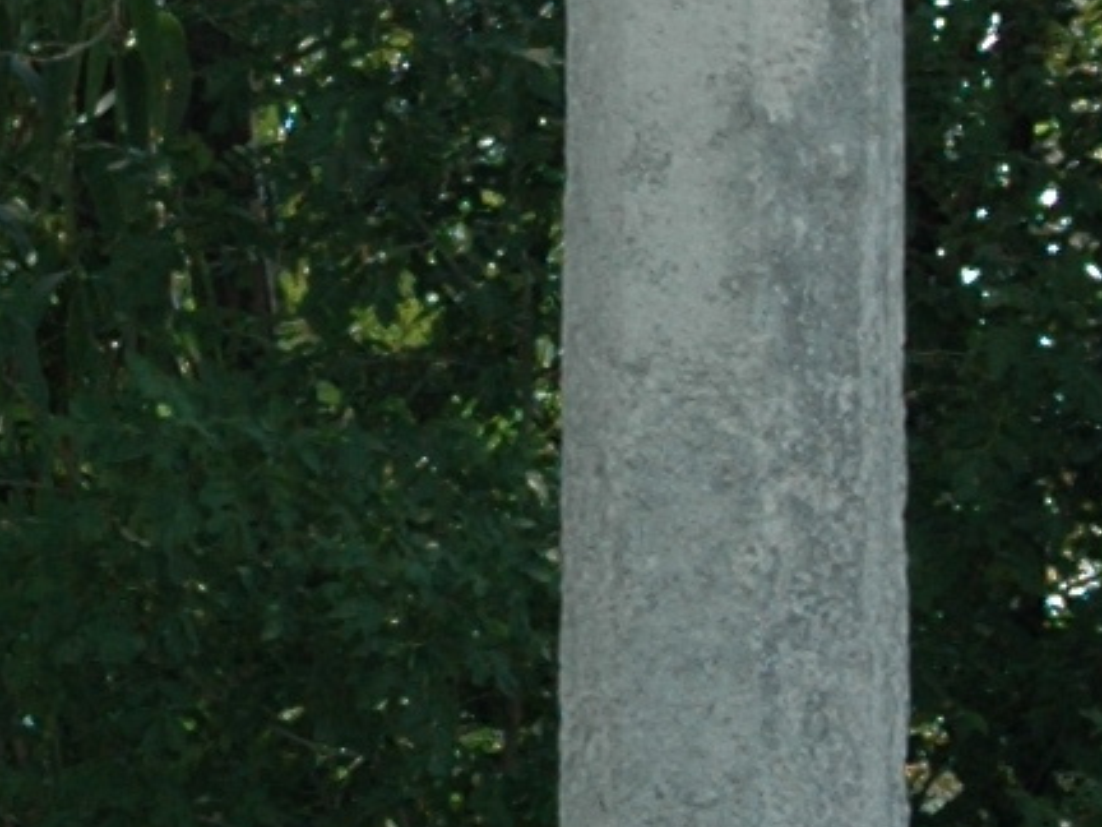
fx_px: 8946
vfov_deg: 5.3
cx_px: 446
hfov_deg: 7.0
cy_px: 82
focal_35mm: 281
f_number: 5
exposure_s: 1/500
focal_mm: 28
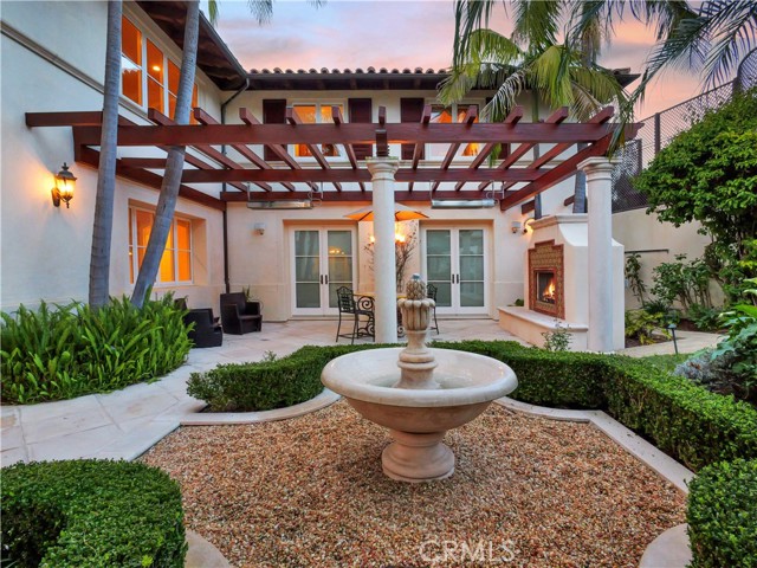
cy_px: 284
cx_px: 378
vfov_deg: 71.6
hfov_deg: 87.8
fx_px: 394
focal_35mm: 18
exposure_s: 1/30
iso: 1600
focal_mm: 9
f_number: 8
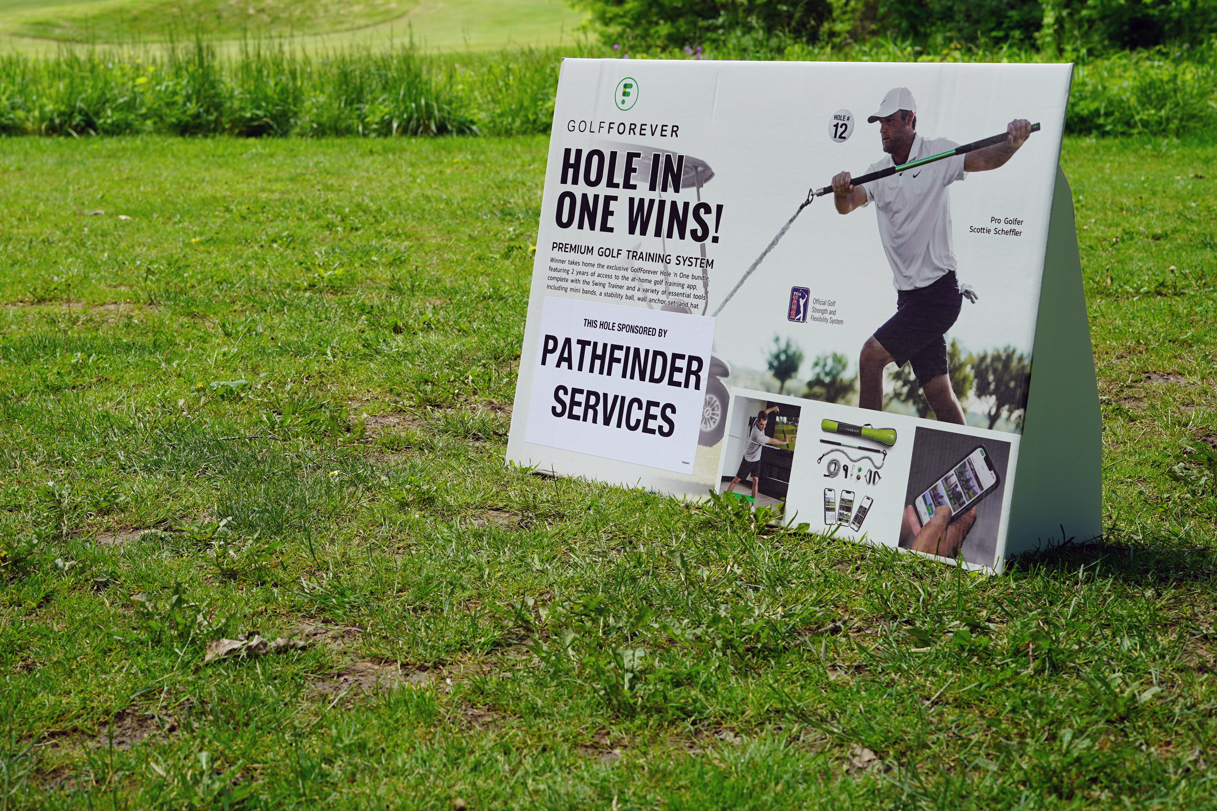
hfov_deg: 31.3
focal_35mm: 64
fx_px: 2163
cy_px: 297
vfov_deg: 21.2
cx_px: 473
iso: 100
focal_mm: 50
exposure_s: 1/100
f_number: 7.1
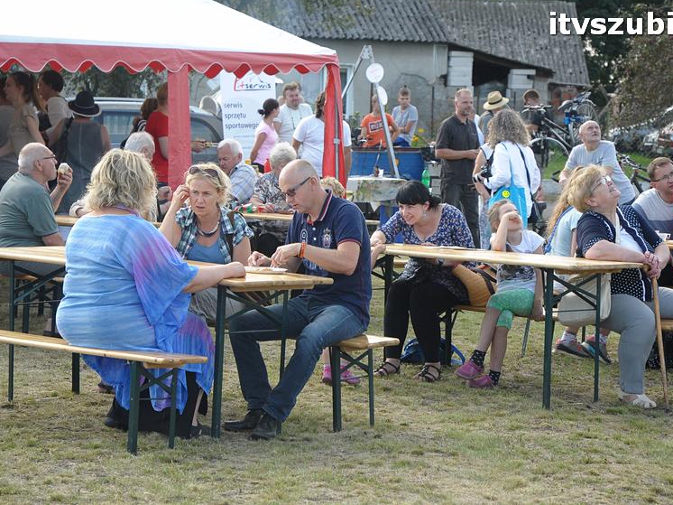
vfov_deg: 12.9
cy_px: 252
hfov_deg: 17.1
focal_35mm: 115
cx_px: 369
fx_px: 2235
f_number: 6.3
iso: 800
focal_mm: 70
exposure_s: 1/640
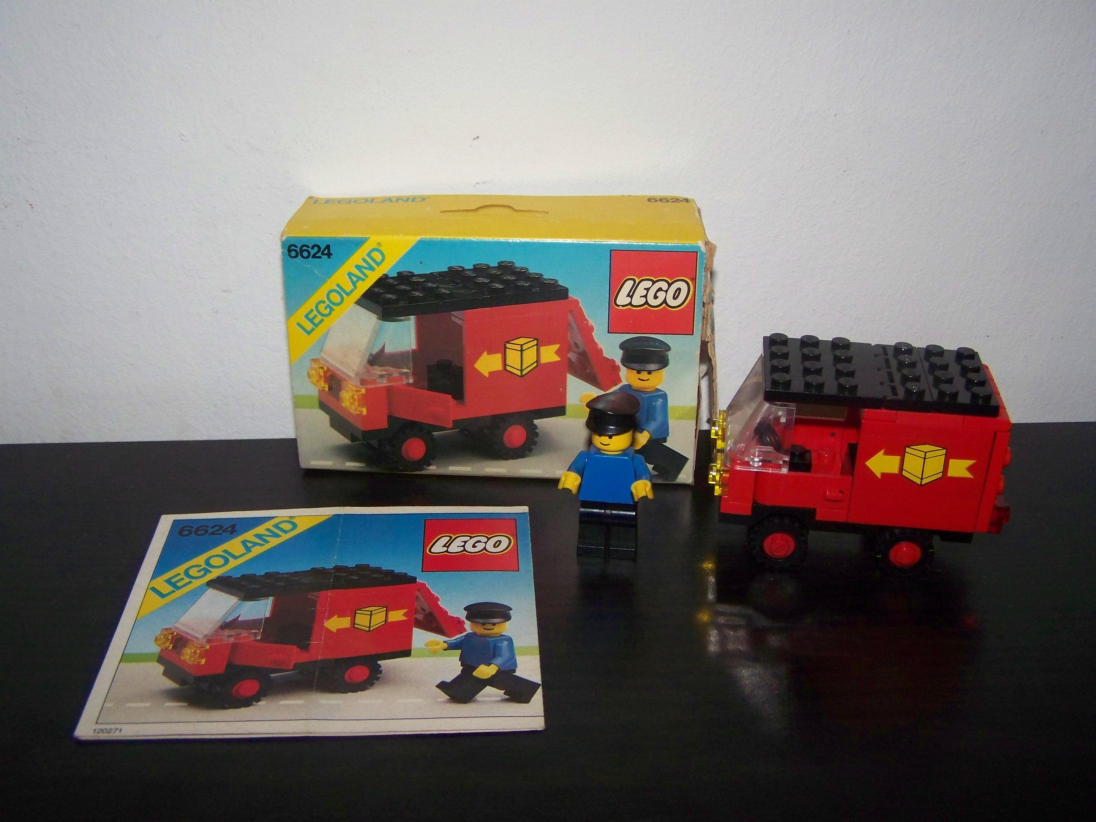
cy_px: 411
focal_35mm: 38
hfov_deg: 49.0
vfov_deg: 37.7
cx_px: 548
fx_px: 1203
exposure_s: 1/30
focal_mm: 6.3
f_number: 2.8
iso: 200
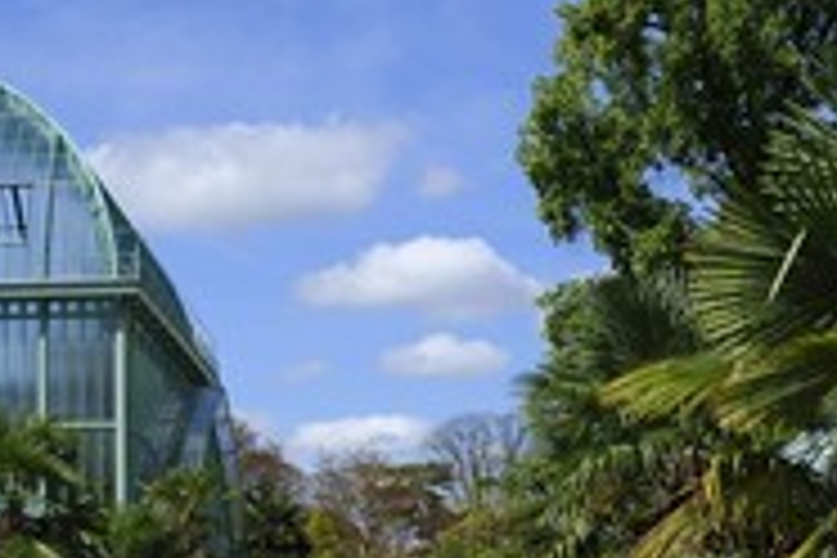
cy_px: 266
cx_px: 184
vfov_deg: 15.9
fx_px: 1999
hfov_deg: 23.3
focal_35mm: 86
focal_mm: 38
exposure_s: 1/200
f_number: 13
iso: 200
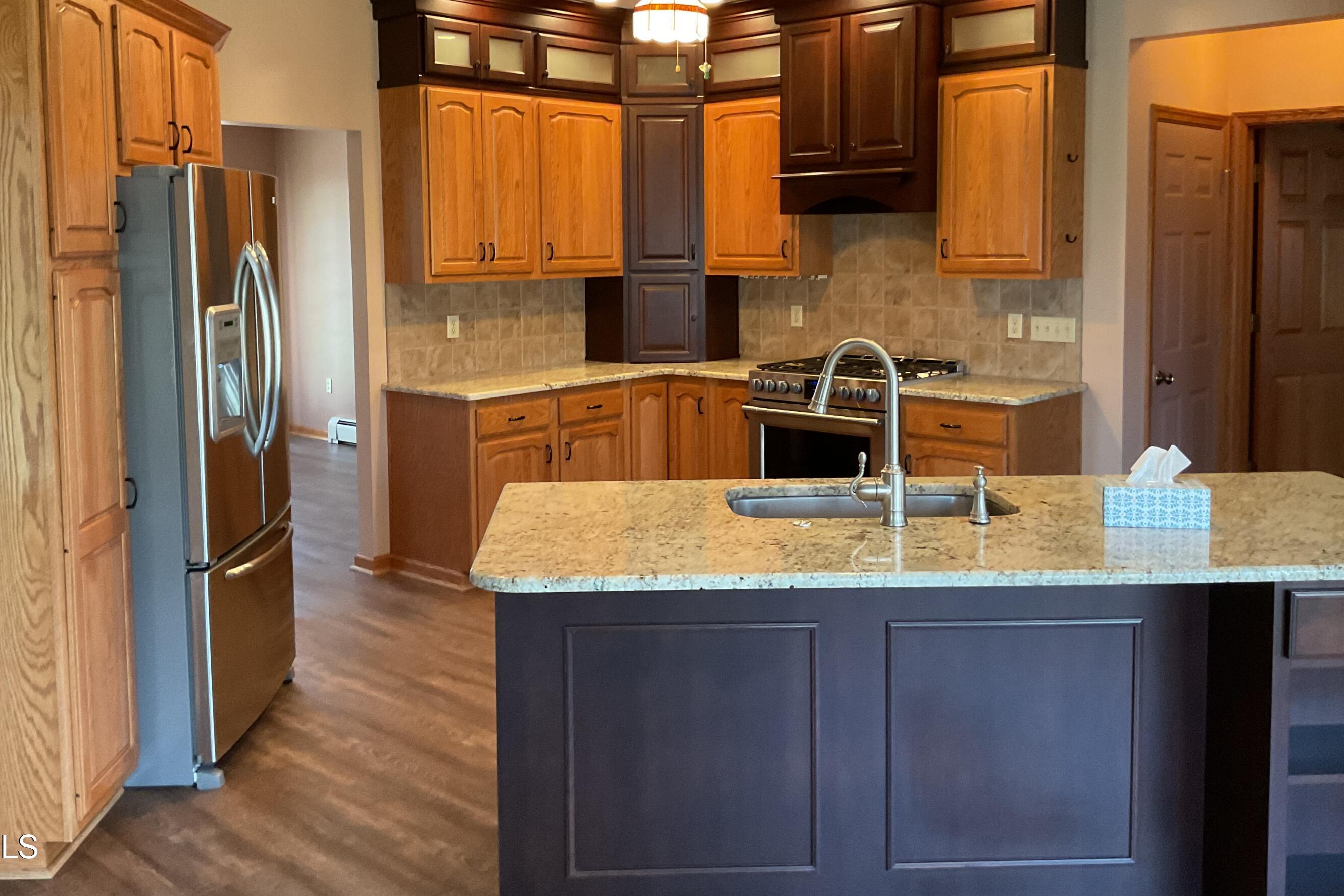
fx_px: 1269
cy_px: 331
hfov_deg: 55.8
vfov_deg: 38.6
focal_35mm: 34
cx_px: 632
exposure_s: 1/60
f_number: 1.8
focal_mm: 3
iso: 200
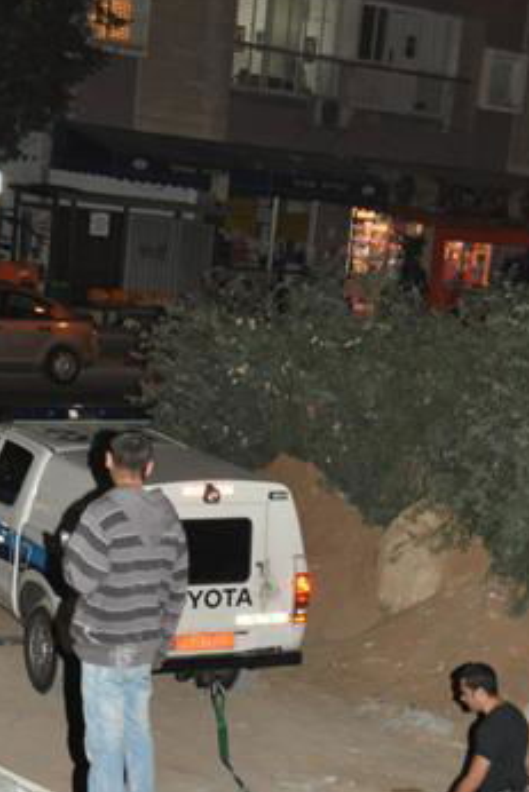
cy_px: 829
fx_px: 2270
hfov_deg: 13.3
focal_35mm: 103
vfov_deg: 19.1
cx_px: 378
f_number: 7.1
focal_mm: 31
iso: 800
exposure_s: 1/80
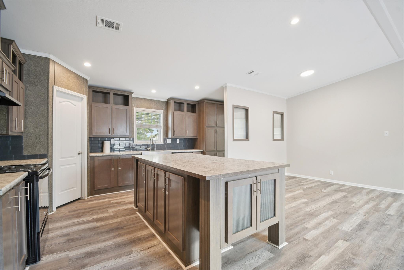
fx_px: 168
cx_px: 202
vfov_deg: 77.3
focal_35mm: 15
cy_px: 135
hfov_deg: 100.4
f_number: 8
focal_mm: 10
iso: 400
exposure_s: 1/4
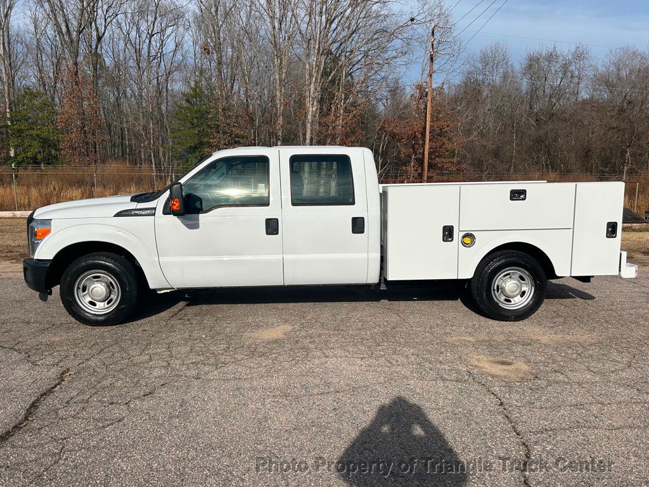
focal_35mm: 26
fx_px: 487
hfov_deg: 67.3
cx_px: 324
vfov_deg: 53.1
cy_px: 244
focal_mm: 5.7
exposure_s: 1/10309
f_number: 1.5
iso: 50
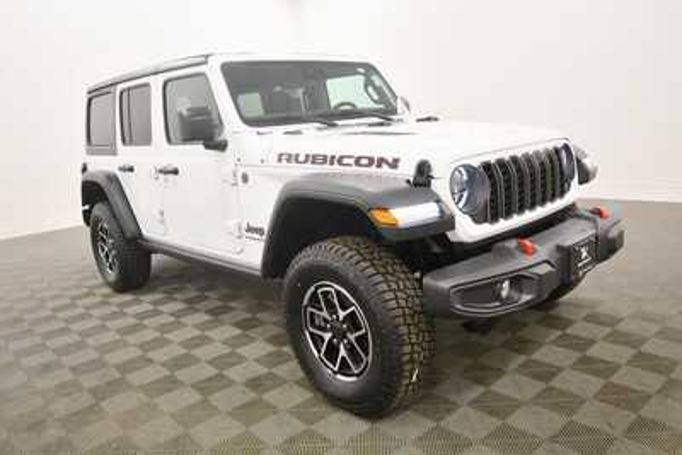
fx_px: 512
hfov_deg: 67.4
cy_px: 228
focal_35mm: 27
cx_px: 341
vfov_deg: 48.0
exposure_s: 1/125
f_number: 5.6
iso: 1100
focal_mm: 18
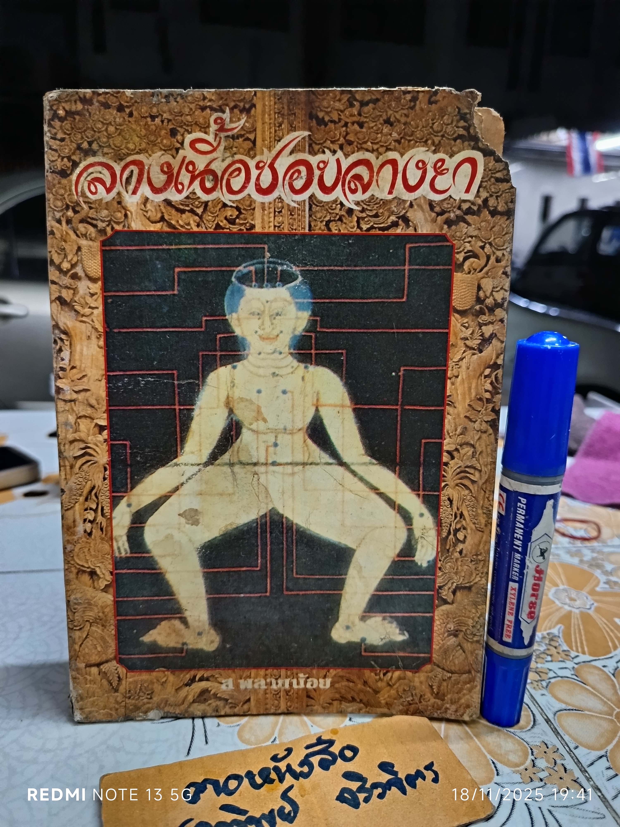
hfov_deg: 56.8
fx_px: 573
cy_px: 414
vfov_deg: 71.6
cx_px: 310
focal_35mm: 24
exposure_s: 1/25
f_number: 1.7
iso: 2078
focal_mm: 5.31
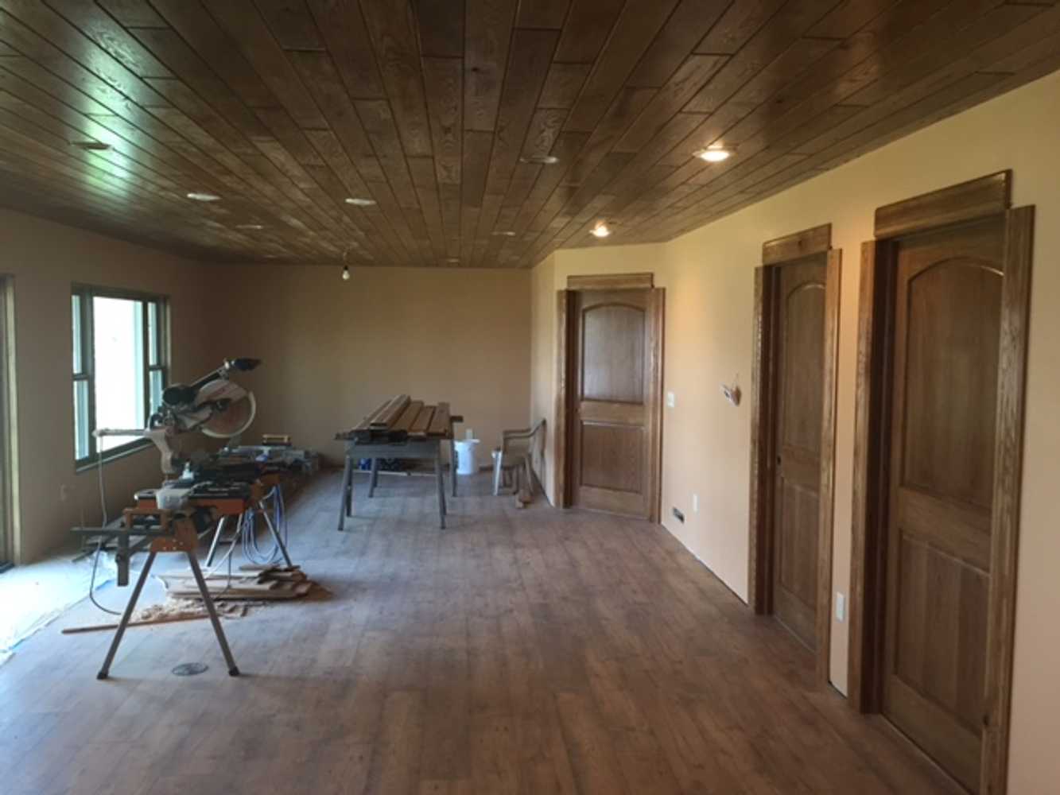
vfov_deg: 48.2
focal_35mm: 29
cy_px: 398
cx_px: 530
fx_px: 888
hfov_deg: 61.7
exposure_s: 1/30
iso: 100
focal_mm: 4.15
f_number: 2.2
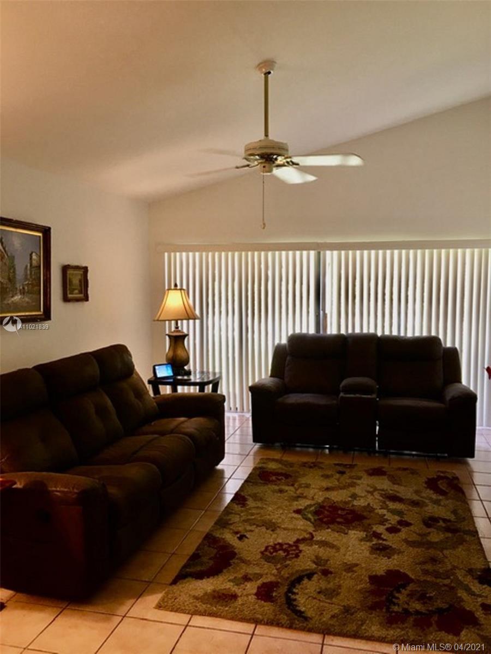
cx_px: 246
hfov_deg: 48.2
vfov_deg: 61.7
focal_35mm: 29
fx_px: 548
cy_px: 327
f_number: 2.2
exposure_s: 1/15
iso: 32
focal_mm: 4.15
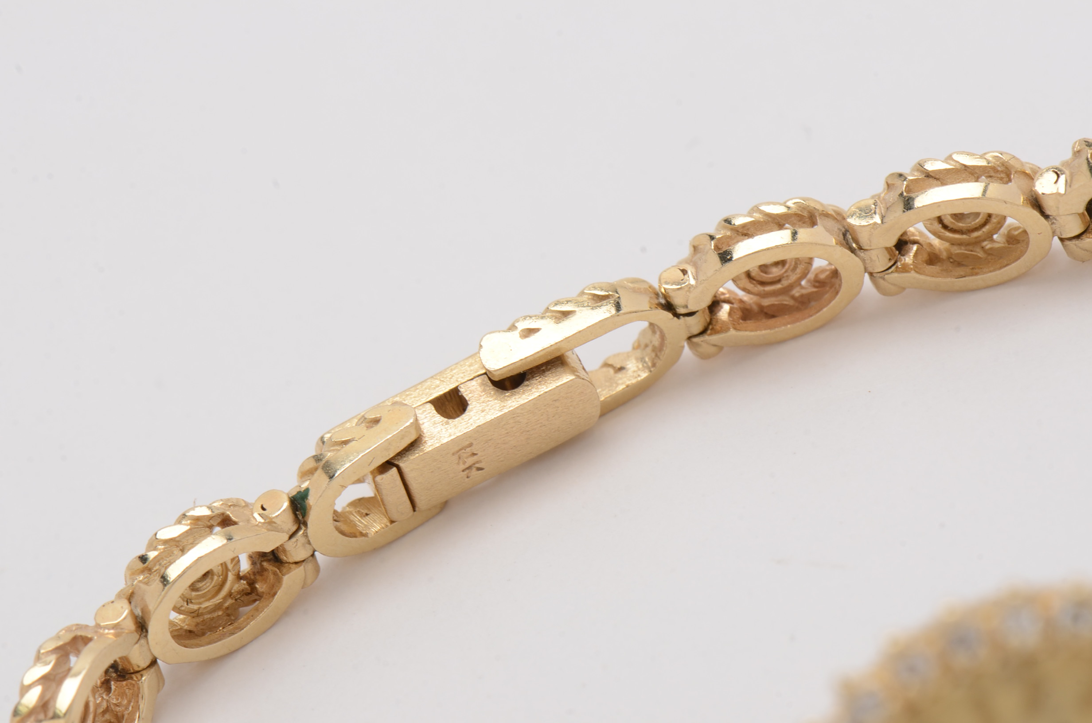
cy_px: 362
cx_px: 546
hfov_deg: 16.1
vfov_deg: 10.7
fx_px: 3859
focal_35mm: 128
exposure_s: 1/125
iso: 200
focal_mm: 85
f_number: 18
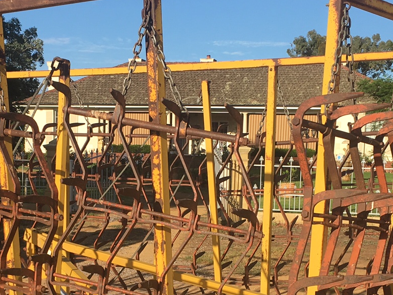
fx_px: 851
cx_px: 165
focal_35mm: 75
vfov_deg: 19.4
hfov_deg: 26.0
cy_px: 253
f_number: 2.2
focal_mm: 4.15
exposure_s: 1/1399
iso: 25
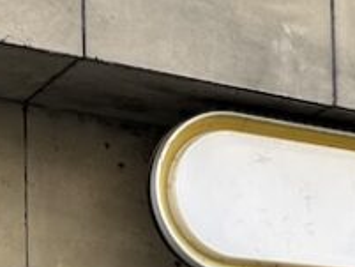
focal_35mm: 140
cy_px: 447
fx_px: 1437
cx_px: 503
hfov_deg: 13.4
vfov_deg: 10.1
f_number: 1.78
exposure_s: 1/699
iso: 80
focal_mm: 6.86
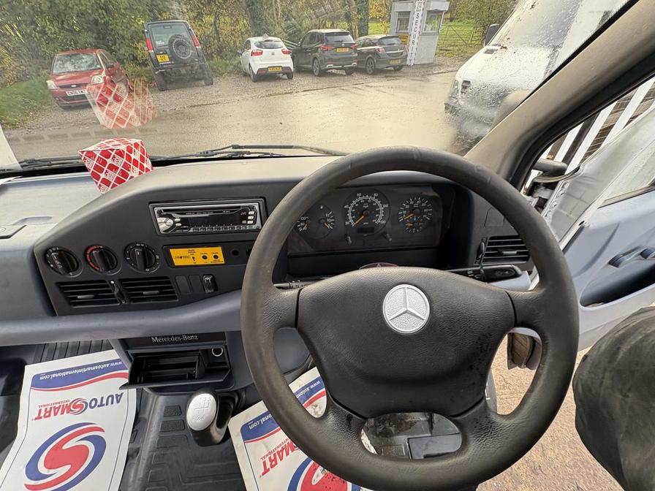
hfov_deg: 102.1
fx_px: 265
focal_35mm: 14
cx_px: 328
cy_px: 246
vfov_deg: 85.7
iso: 125
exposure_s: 1/99
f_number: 2.2
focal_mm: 2.22
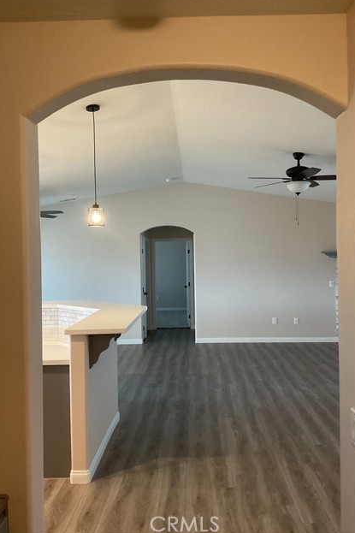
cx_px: 190
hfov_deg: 42.3
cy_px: 263
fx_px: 459
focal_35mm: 31
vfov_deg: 60.3
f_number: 1.8
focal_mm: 3
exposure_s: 1/60
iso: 125
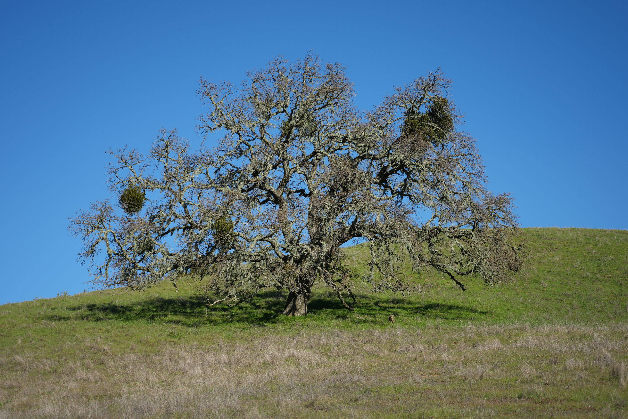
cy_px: 210
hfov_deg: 25.7
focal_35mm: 79
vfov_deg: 17.3
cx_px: 314
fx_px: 1378
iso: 125
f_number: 6.3
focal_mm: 79
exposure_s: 1/640
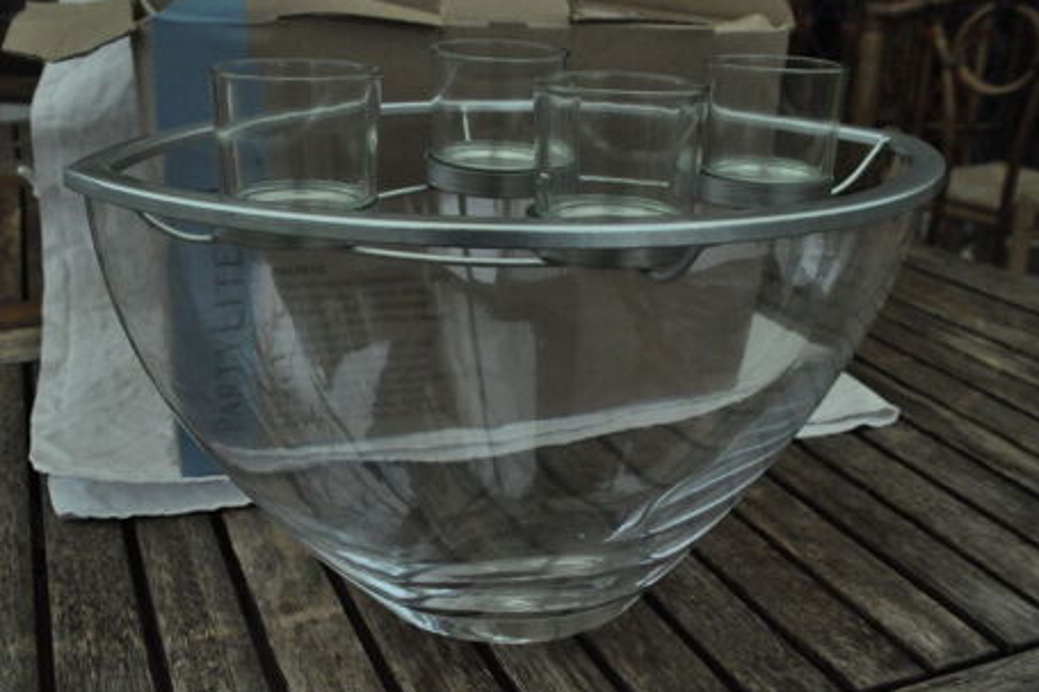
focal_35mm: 40
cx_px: 493
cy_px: 339
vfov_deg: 33.8
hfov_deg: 49.0
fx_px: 1140
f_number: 14
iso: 3200
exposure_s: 1/800
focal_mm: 25
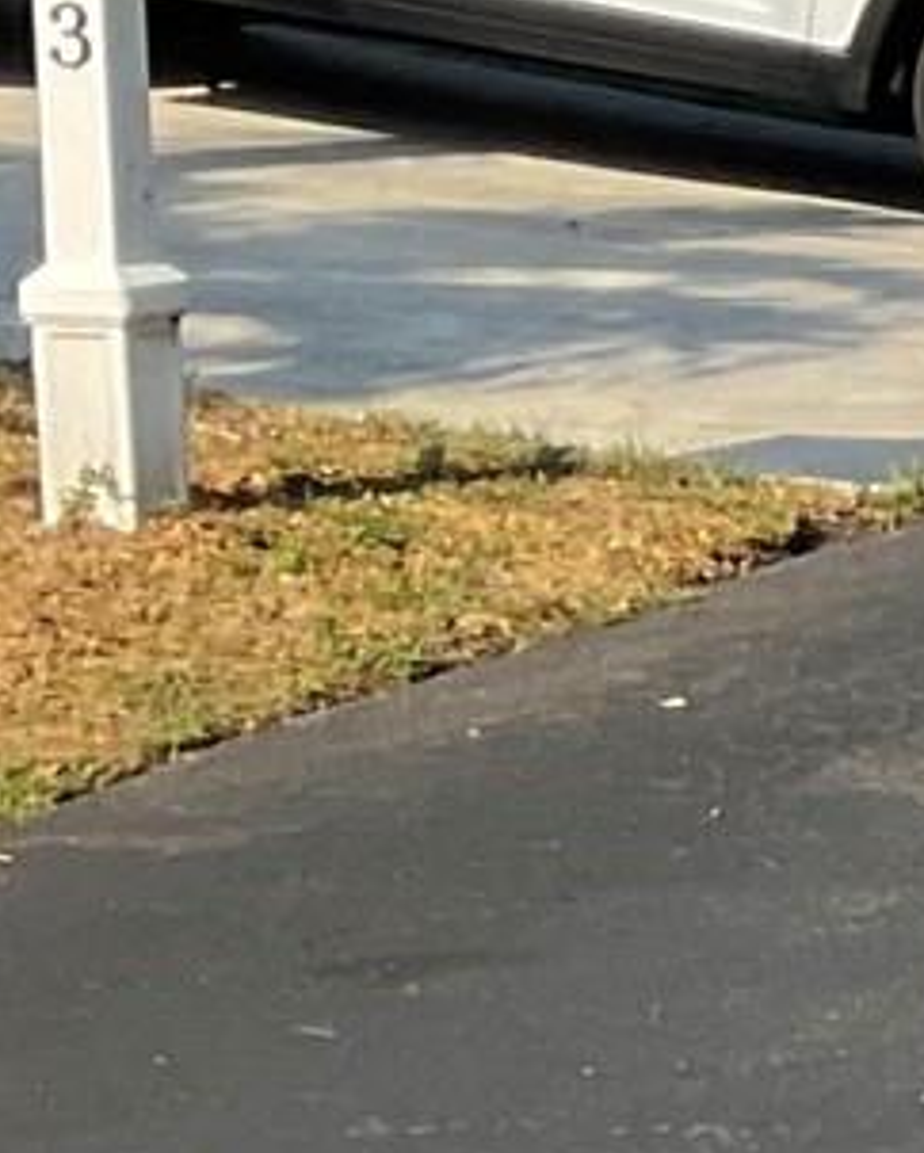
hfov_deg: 6.4
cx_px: 3845
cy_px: 592
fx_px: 6557
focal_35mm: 192
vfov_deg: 10.1
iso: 16
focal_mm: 3
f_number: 1.8
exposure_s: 1/1076
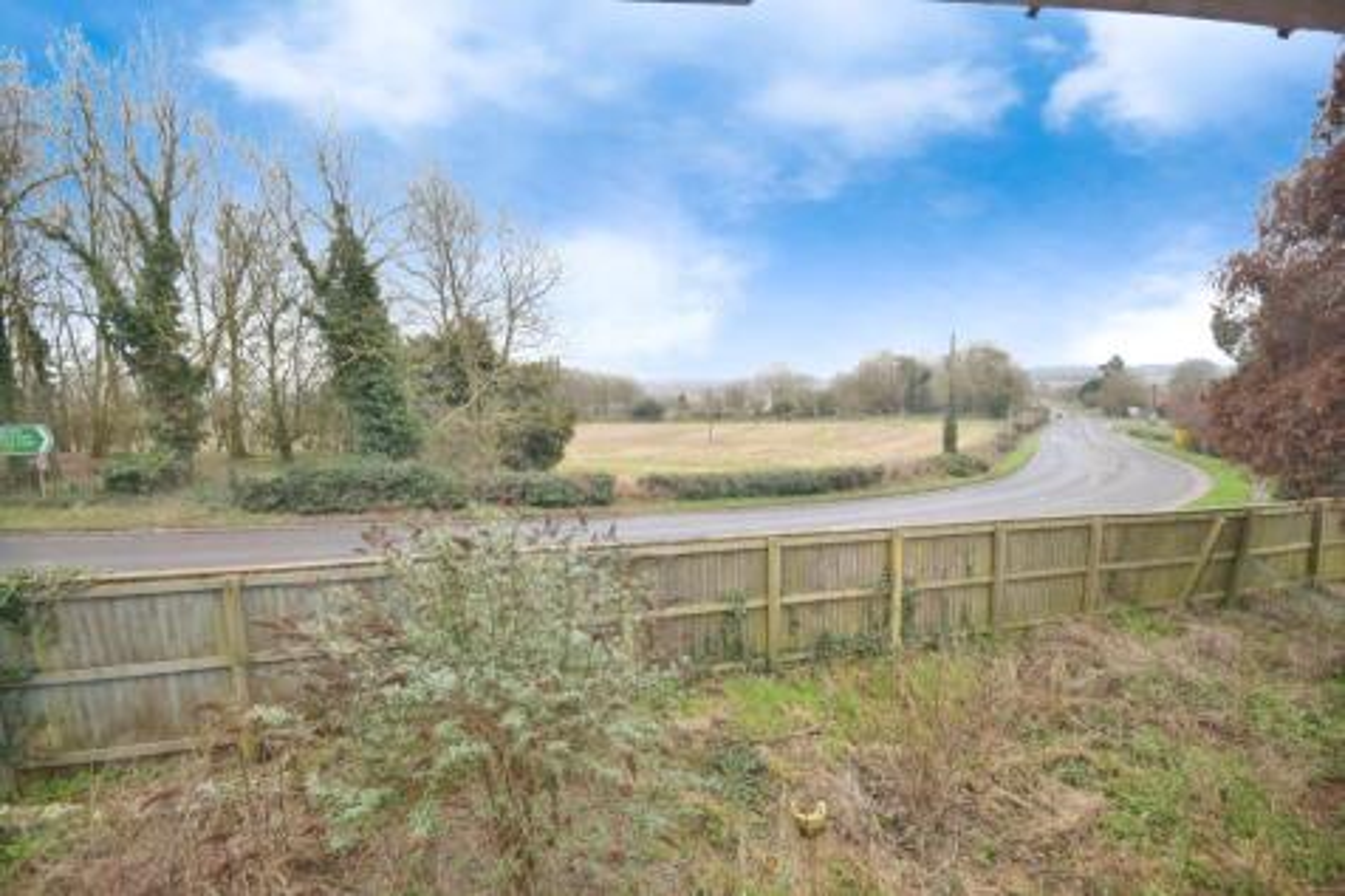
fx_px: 560
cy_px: 448
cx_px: 672
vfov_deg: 77.3
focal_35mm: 15
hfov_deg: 100.4
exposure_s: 1/200
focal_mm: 10
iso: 400
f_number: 7.1
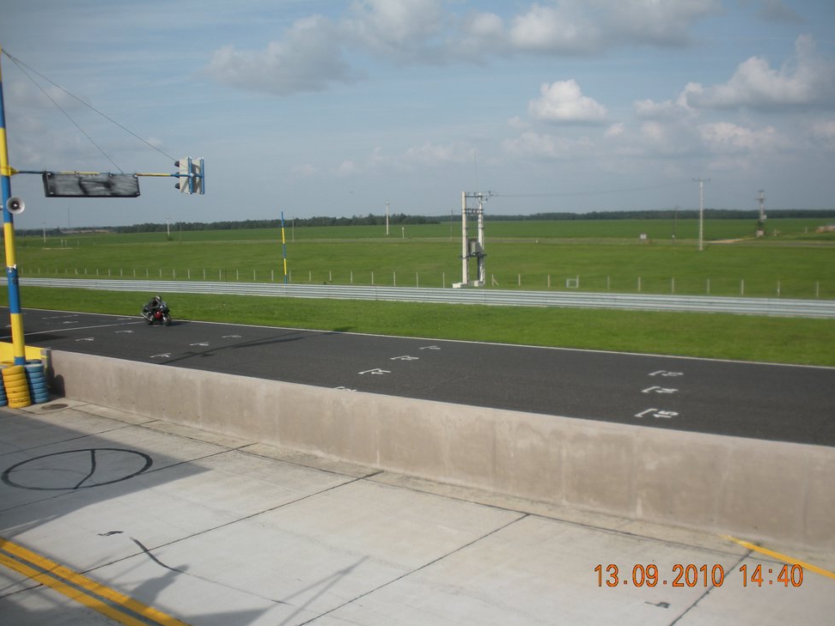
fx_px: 868
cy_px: 321
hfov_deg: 51.3
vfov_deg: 39.7
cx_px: 428
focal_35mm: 36
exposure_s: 1/825
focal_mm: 6.3
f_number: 3.5
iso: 64
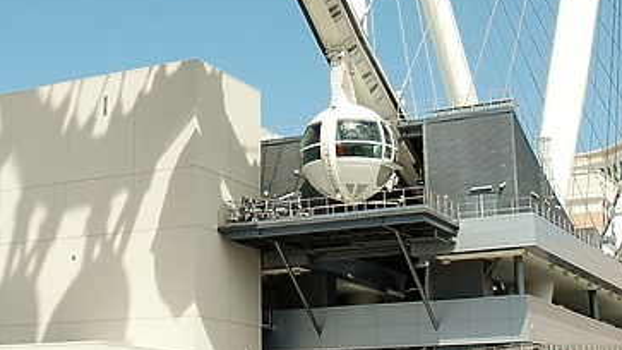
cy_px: 102
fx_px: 1154
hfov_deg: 29.9
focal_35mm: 70
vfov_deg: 17.2
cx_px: 194
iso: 200
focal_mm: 18
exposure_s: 1/320
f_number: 10
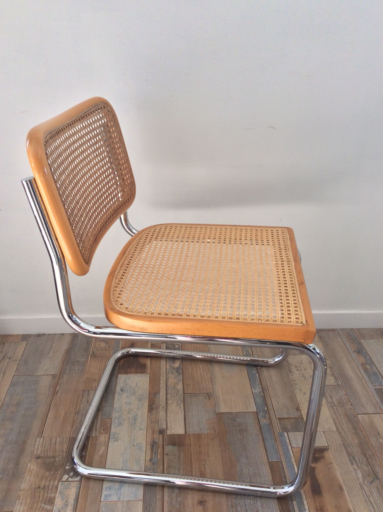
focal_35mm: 32
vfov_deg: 56.9
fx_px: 473
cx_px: 192
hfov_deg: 44.1
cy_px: 256
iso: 32
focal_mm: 3.3
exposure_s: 1/25
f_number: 2.4
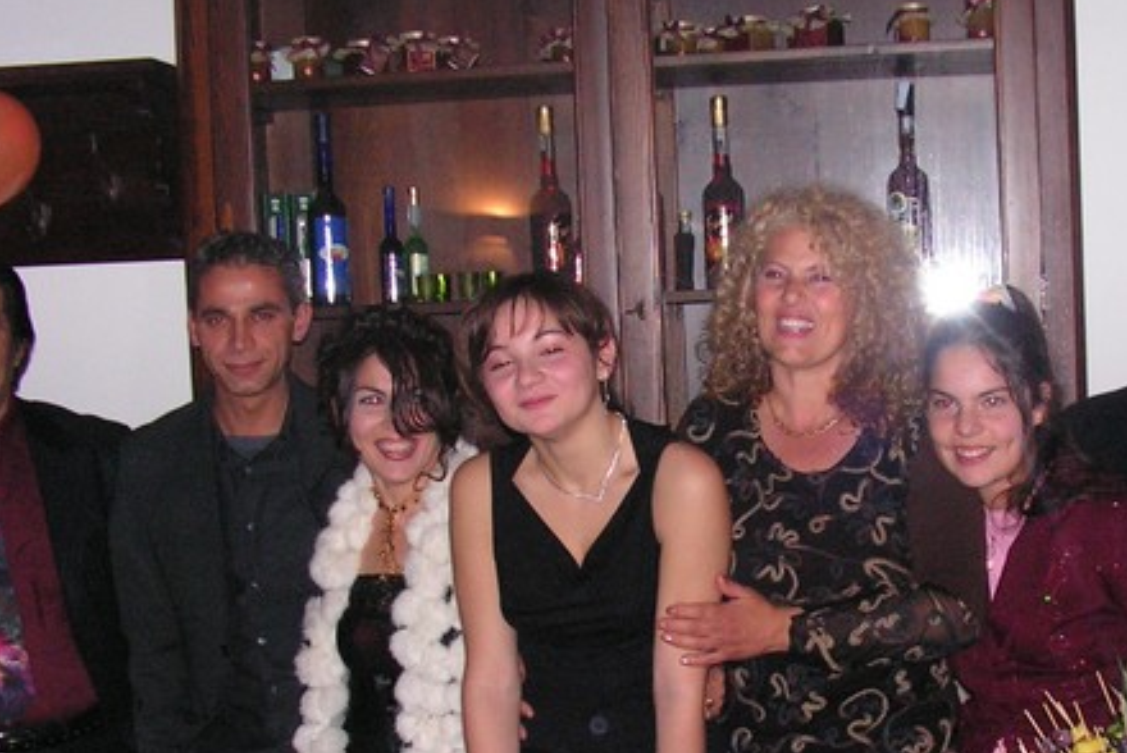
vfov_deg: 19.9
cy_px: 594
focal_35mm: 68
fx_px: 2130
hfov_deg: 29.4
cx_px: 763
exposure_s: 1/40
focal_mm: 6
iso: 200
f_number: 3.2
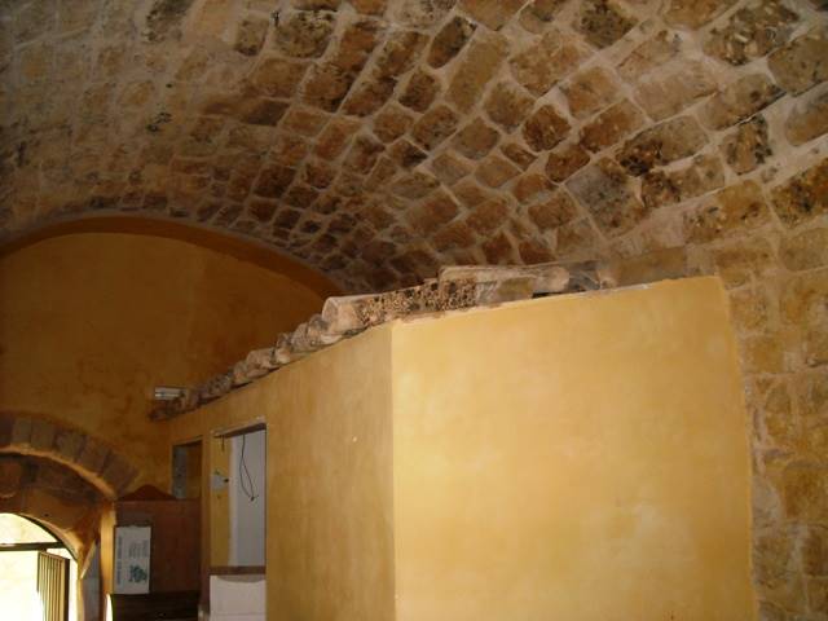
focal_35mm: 35
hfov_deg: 52.6
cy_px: 310
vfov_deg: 40.7
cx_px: 414
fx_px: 837
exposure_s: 1/60
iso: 200
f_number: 2.8
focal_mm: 5.7
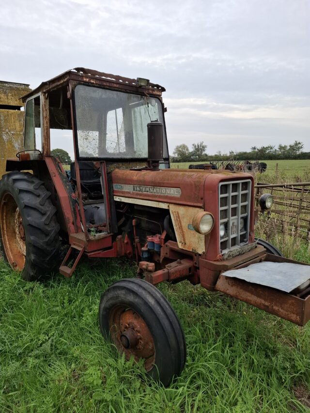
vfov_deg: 73.9
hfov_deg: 58.9
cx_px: 155
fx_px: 275
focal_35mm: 23
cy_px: 206
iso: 50
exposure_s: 1/222
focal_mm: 5.54
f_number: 1.8
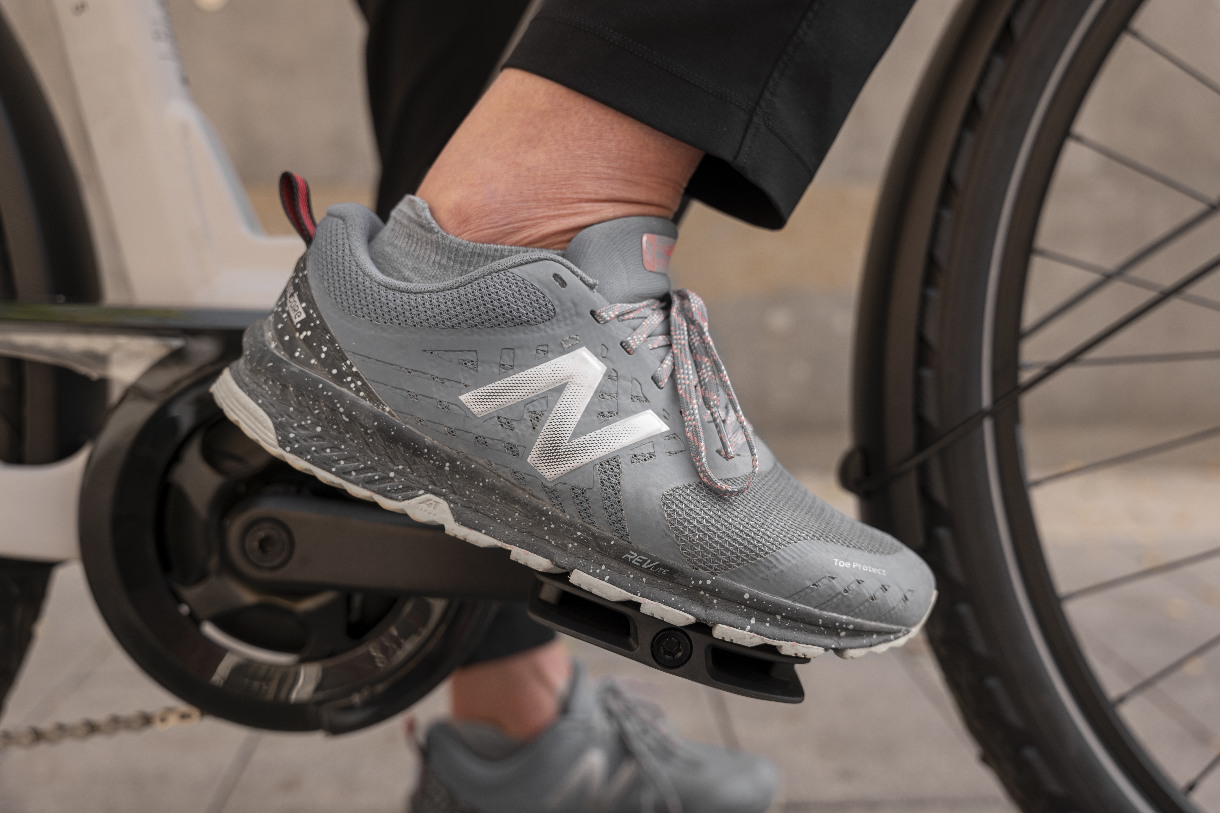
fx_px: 1254
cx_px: 610
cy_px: 406
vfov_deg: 35.9
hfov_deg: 51.9
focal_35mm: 37
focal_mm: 37
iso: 200
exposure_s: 1/160
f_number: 4
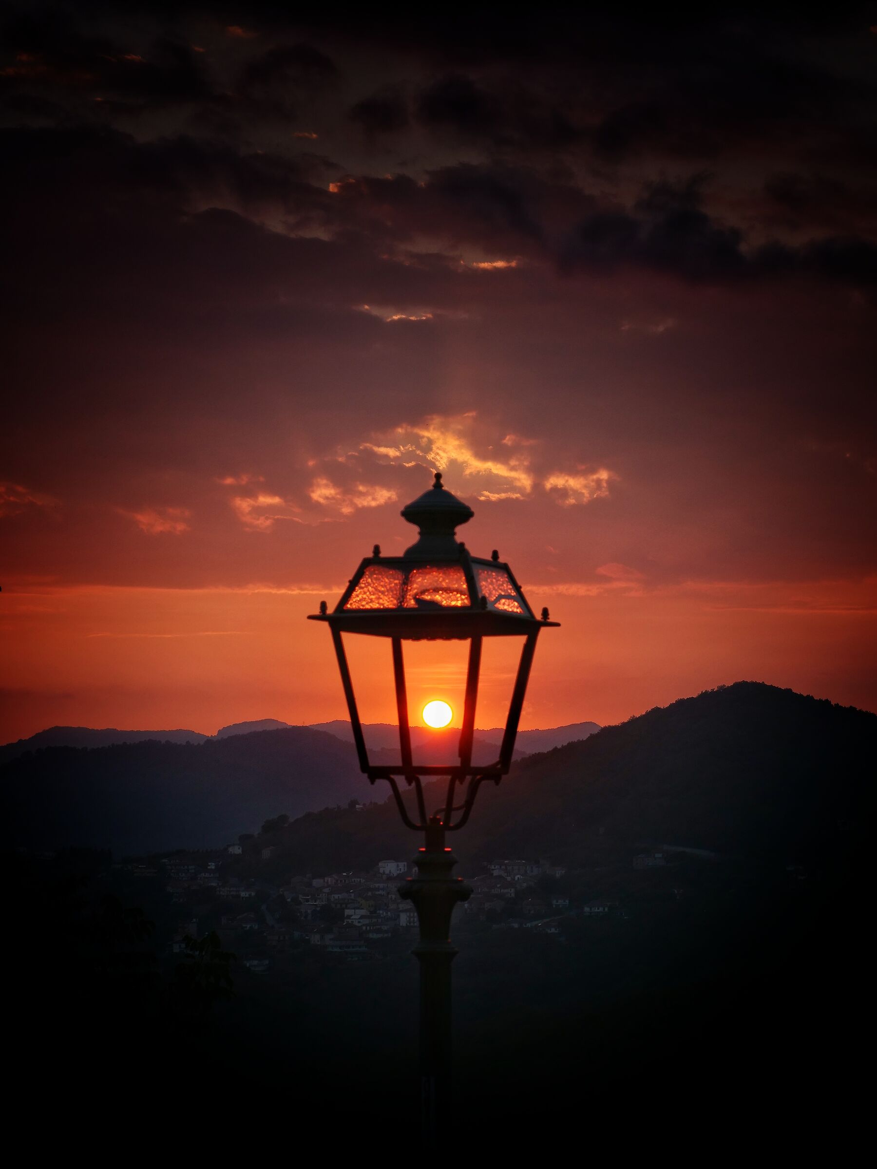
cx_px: 438
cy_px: 584
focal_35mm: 86
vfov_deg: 22.8
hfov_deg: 17.2
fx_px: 2905
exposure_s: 1/250
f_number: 8
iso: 200
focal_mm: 43
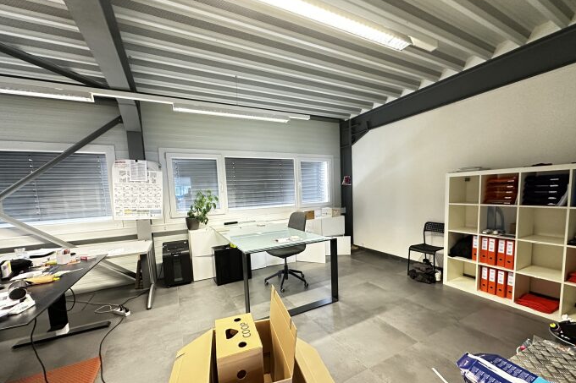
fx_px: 240
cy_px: 214
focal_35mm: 15
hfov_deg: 100.4
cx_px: 296
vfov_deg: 77.0
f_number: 2.2
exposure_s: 1/50
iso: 800
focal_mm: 2.22
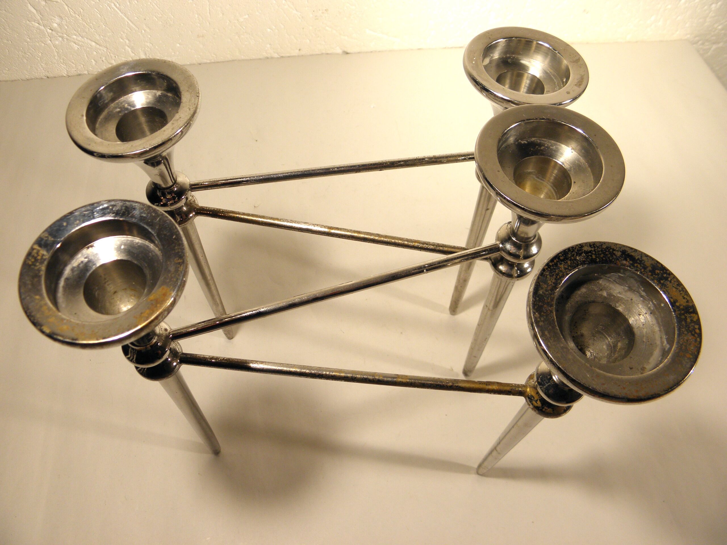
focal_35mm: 28
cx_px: 364
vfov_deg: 49.7
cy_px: 272
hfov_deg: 63.4
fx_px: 588
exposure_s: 1/60
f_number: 3.5
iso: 100
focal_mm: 5
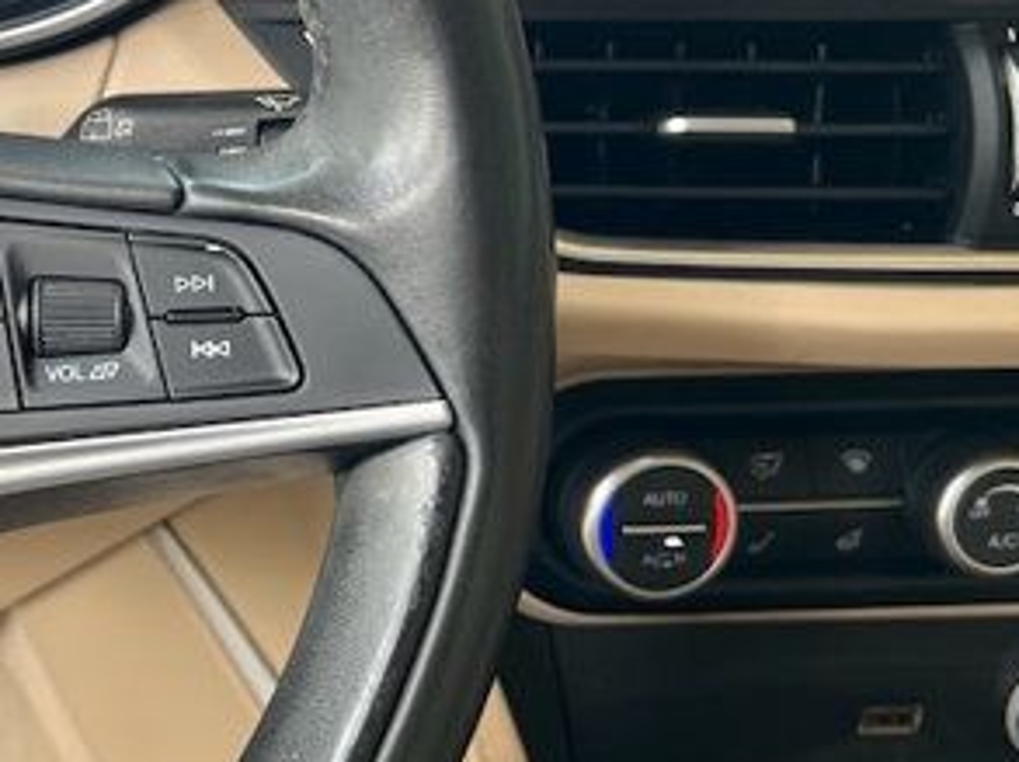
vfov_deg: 16.2
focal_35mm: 91
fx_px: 2676
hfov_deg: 19.7
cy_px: 244
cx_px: -334
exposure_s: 1/121
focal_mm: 5.7
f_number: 1.5
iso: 80
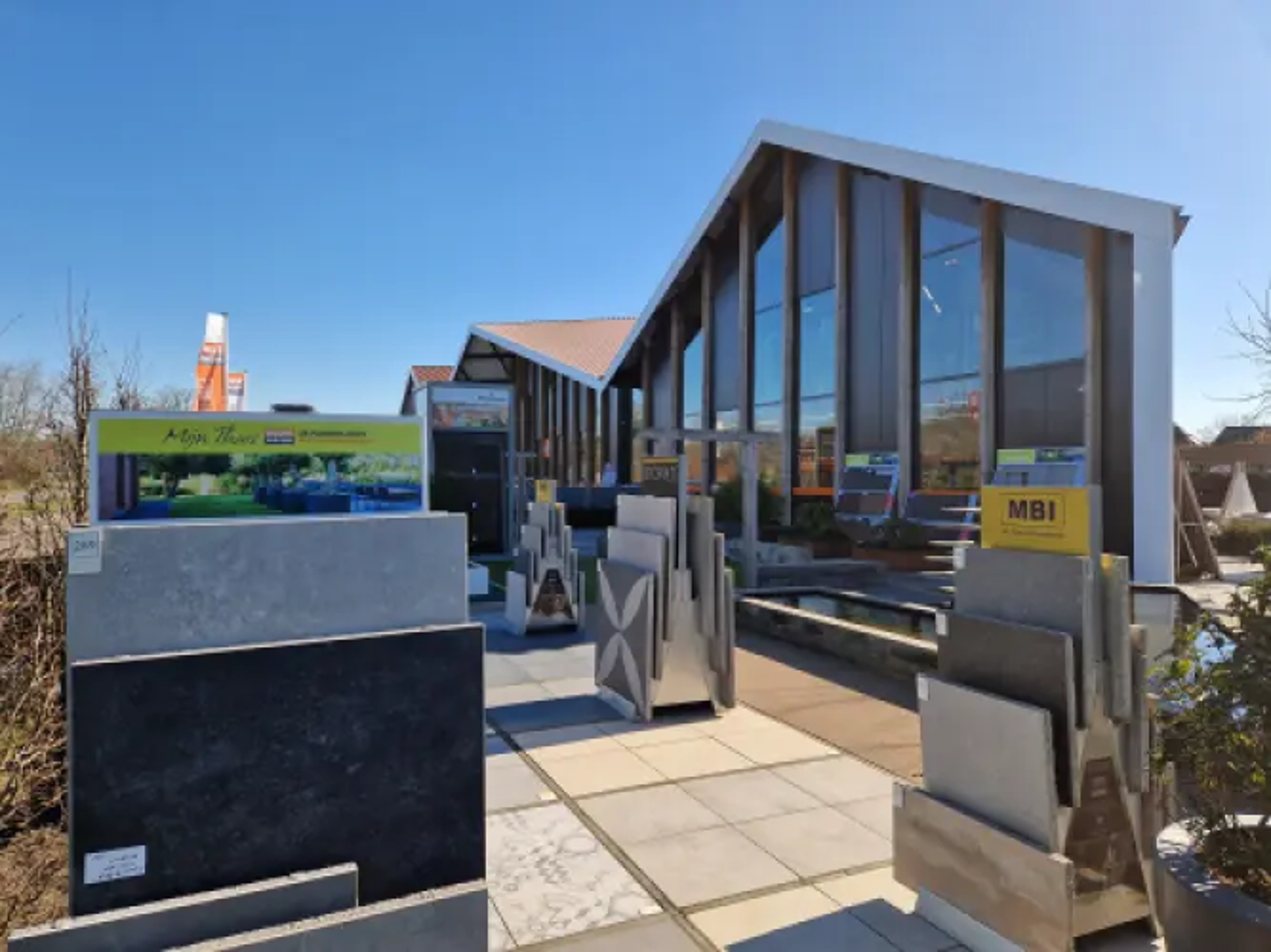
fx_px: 844
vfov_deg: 58.9
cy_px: 476
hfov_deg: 73.9
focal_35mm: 23
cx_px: 636
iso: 50
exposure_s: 1/1080
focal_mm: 5.4
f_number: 1.8
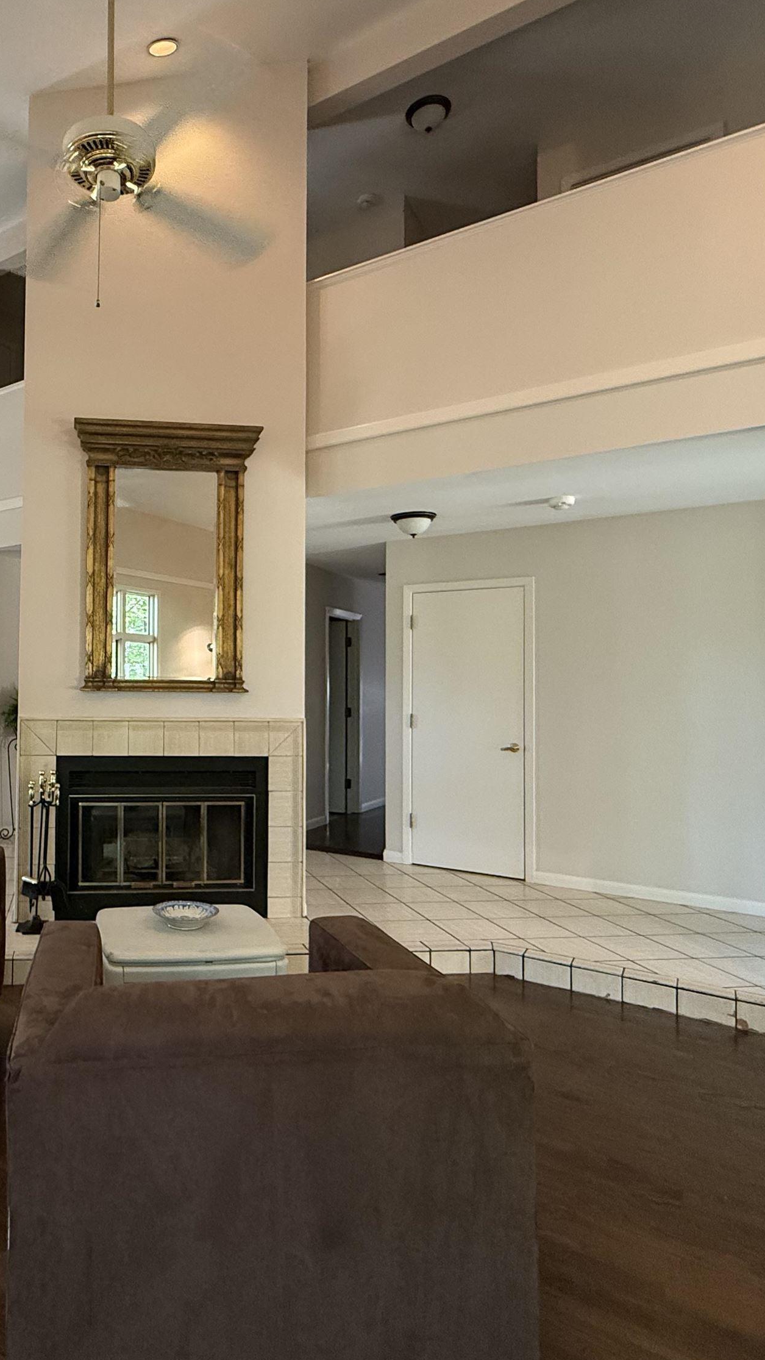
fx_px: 757
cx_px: 153
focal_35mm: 21
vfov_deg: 83.8
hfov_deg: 50.4
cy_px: 666
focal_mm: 2.22
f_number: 2.2
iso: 500
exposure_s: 1/60
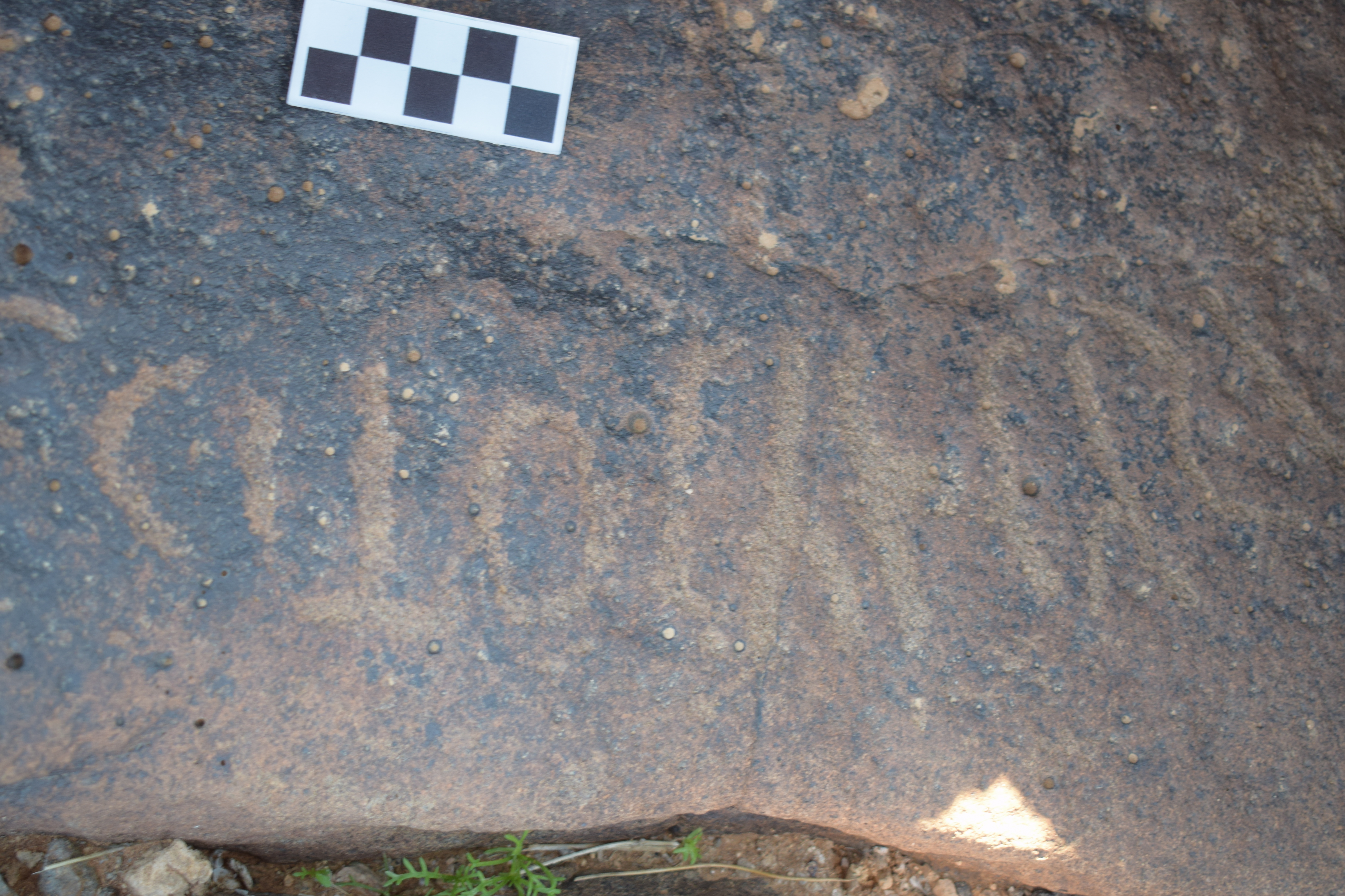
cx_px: 672
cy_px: 448
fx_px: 2129
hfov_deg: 35.1
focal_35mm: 57
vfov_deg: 23.8
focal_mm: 38
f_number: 4.8
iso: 280
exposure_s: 1/60
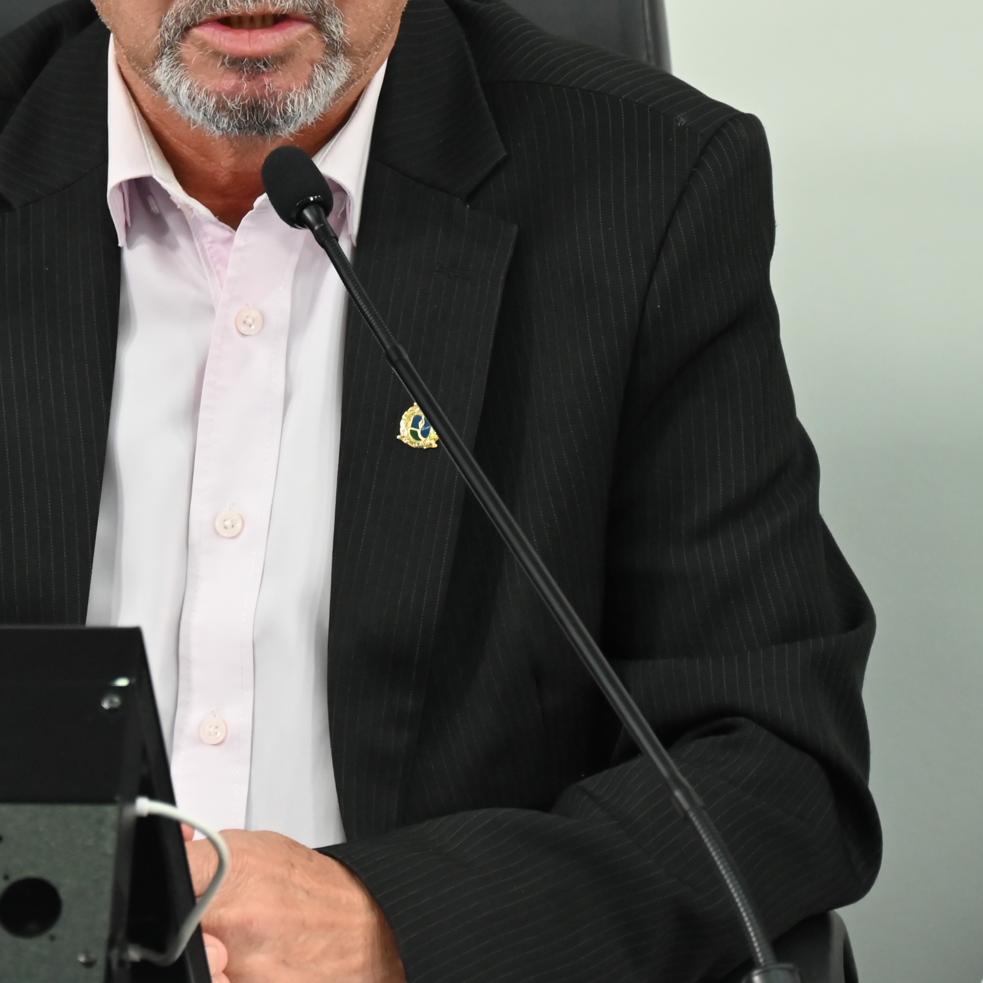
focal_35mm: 298
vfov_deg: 5.9
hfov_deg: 5.9
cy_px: 324
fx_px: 9574
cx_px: 248
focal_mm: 125
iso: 2500
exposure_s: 1/125
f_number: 6.3
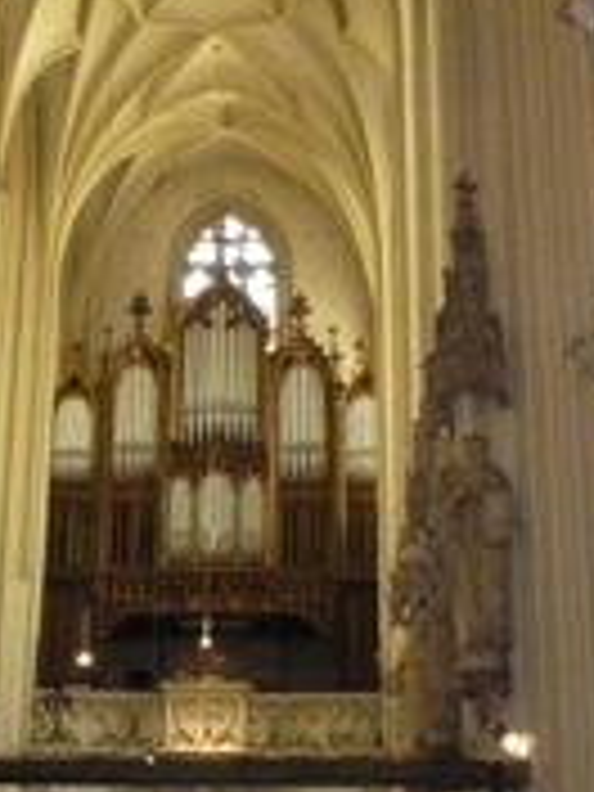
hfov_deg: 21.9
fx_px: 1533
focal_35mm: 67
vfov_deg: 28.9
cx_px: 252
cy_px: 308
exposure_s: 1/30
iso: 1000
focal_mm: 5.9
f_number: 3.7
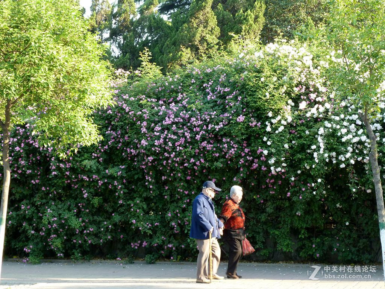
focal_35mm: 83
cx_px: 192
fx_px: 923
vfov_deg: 17.8
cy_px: 144
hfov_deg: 23.6
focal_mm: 13.7
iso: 250
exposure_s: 1/80
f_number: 4.2
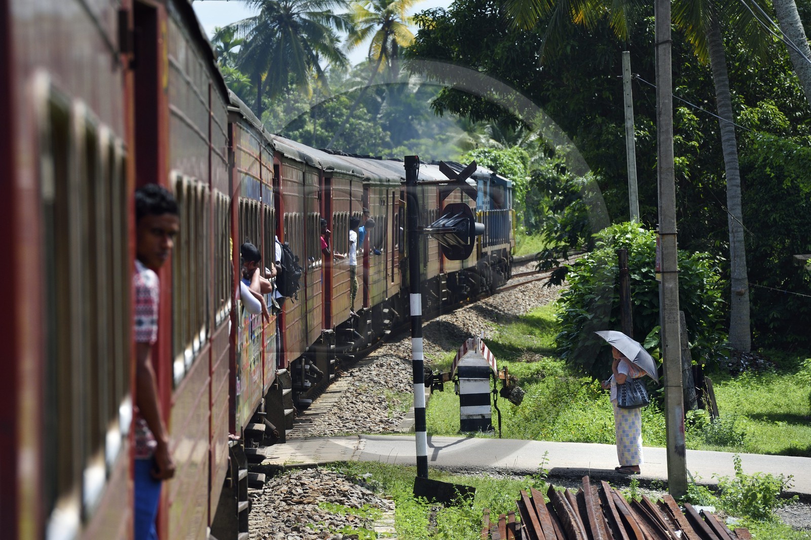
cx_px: 406
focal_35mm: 200
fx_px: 4504
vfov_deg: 6.9
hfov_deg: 10.3
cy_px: 270
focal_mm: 200
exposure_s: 1/800
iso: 500
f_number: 10
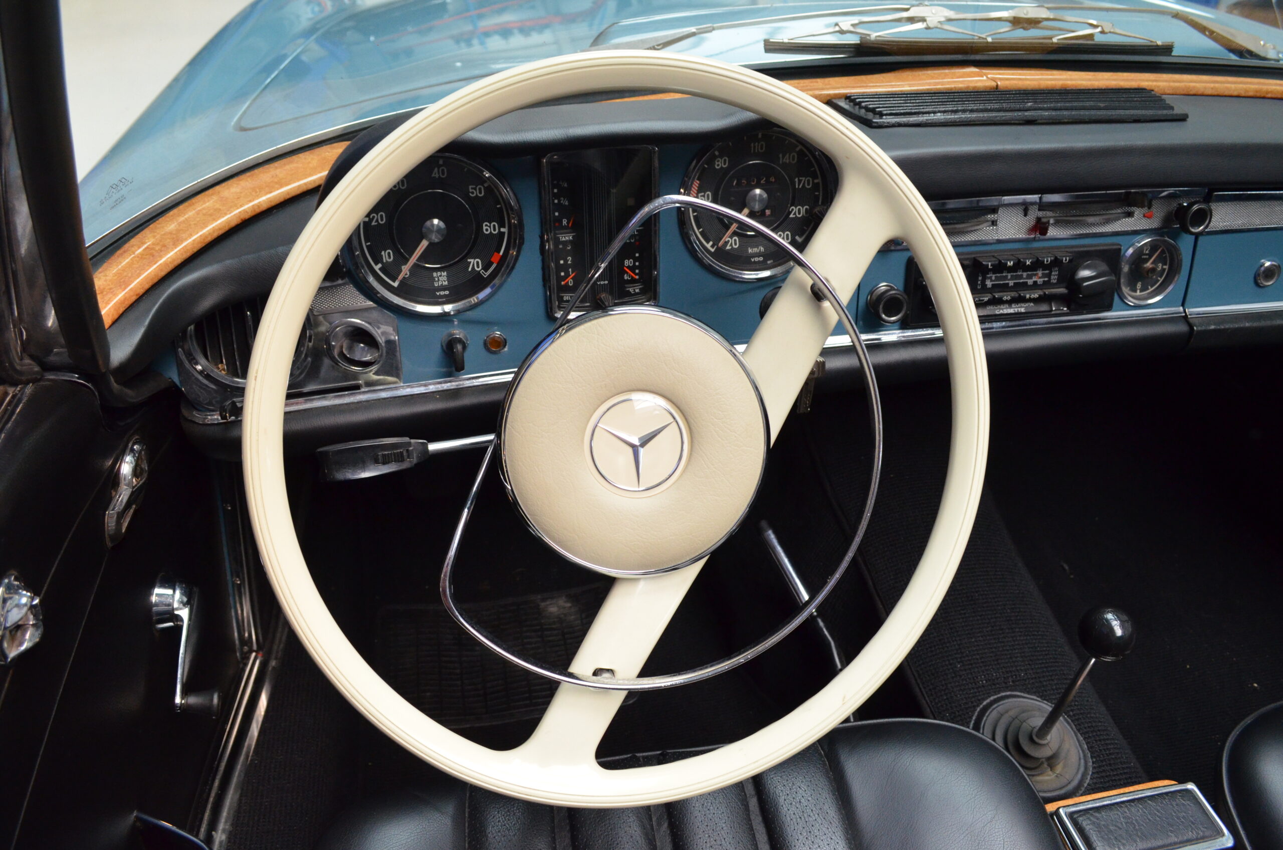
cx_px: 642
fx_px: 960
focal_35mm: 27
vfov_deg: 47.7
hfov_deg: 67.5
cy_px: 425
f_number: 6.3
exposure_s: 1/320
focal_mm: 18
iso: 2000
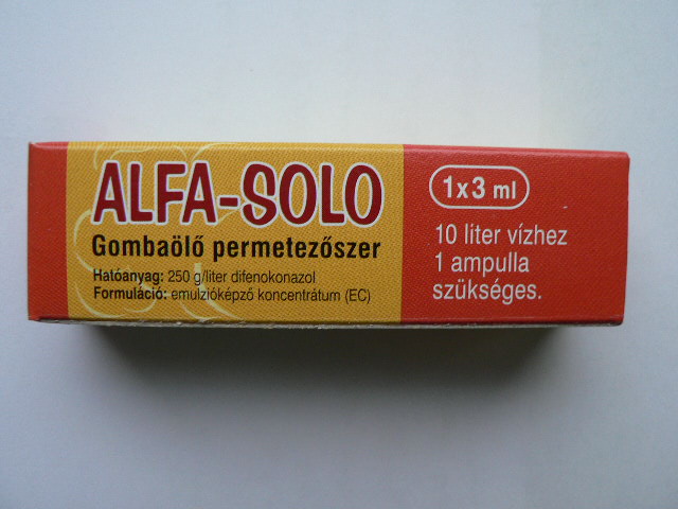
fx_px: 705
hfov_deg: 51.4
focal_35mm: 36
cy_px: 254
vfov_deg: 39.7
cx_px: 339
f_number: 2.8
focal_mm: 6
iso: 100
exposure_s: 1/30
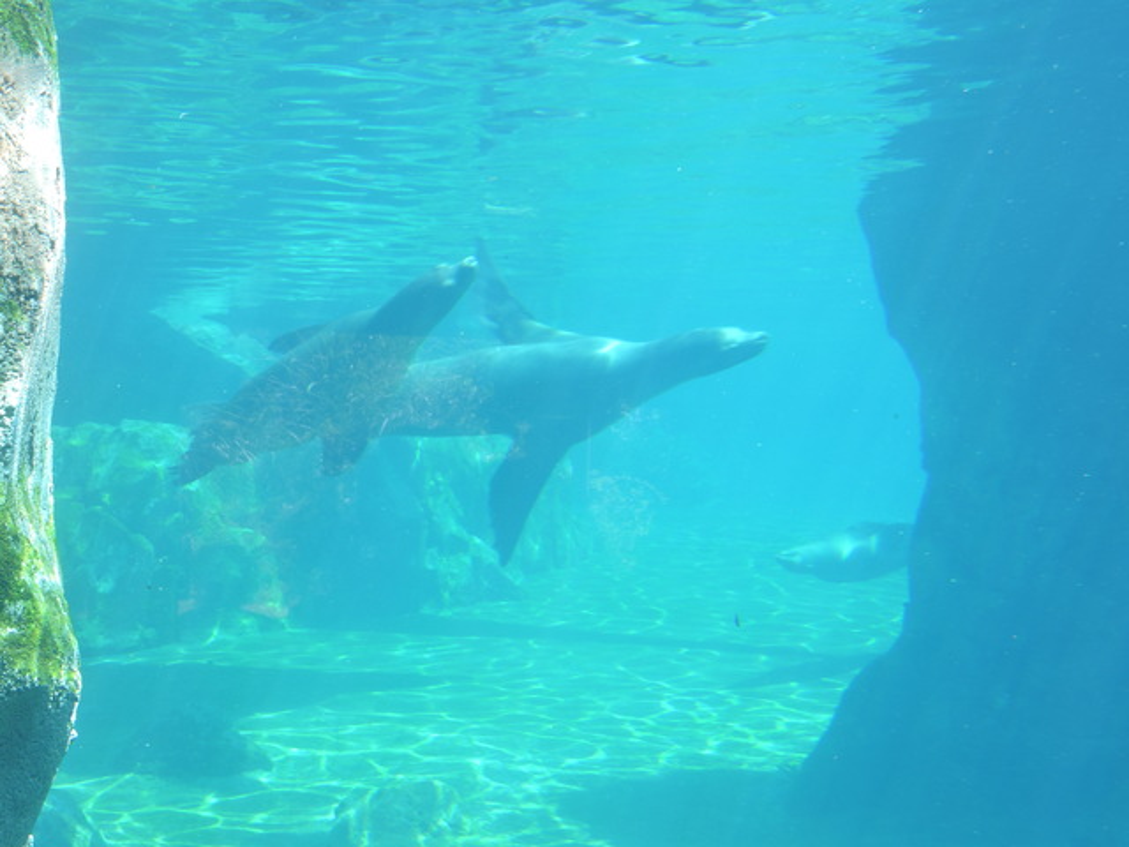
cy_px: 424
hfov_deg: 34.9
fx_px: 1794
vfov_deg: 26.6
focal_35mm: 55
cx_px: 564
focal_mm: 9.9
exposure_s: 1/80
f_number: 4
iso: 100
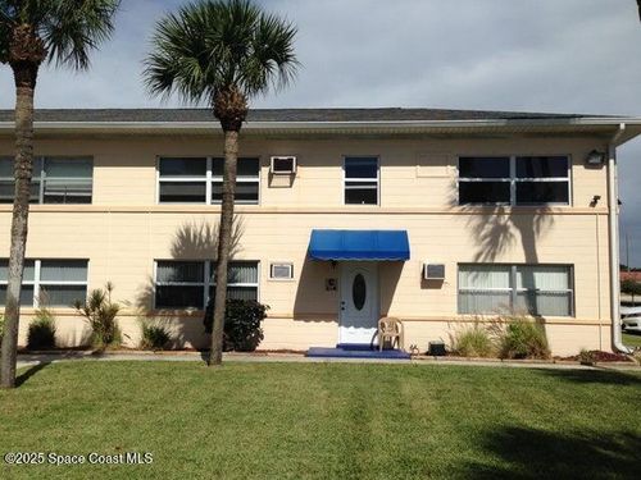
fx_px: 611
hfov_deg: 55.4
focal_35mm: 33
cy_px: 240
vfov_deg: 42.9
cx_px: 320
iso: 50
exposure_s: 1/3623
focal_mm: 4.12
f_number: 2.4
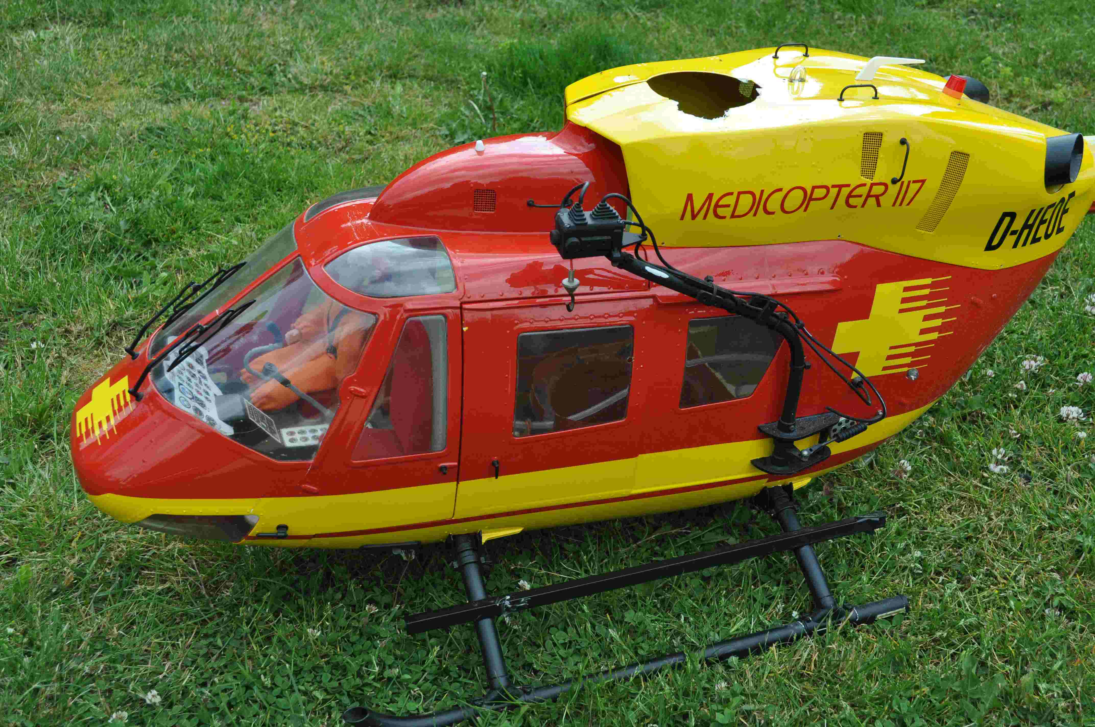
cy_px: 364
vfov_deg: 34.1
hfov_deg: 49.6
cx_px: 548
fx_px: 1185
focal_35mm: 39
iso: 200
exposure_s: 1/160
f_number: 8
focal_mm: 26
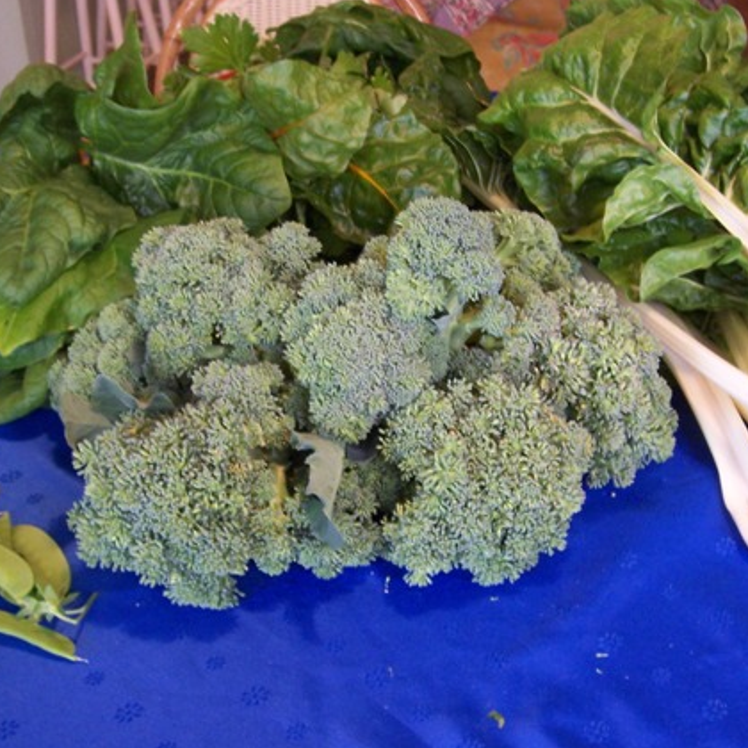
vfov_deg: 38.3
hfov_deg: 38.3
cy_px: 375
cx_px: 358
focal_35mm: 44
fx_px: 1076
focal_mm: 5.6
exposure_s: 1/8
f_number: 2.7
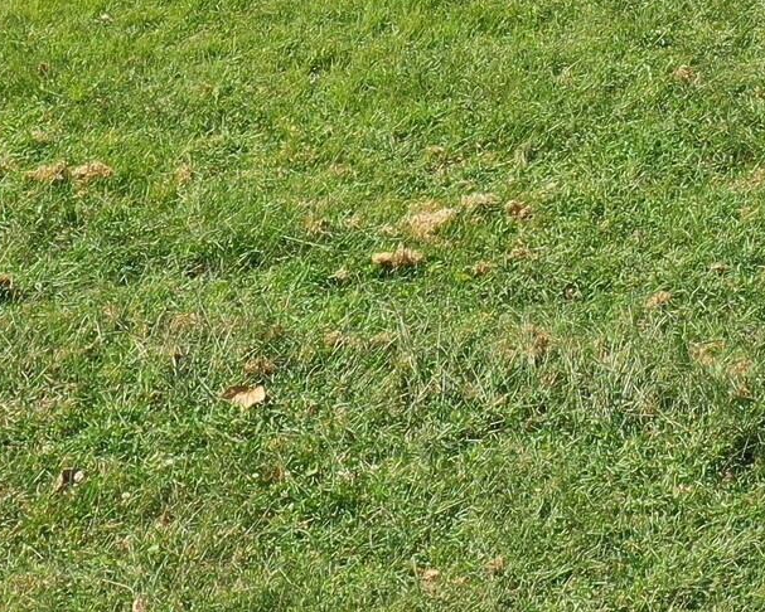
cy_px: -373
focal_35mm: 133
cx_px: 915
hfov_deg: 14.0
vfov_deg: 11.1
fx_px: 3012
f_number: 5.6
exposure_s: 1/400
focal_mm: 10.26
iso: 100
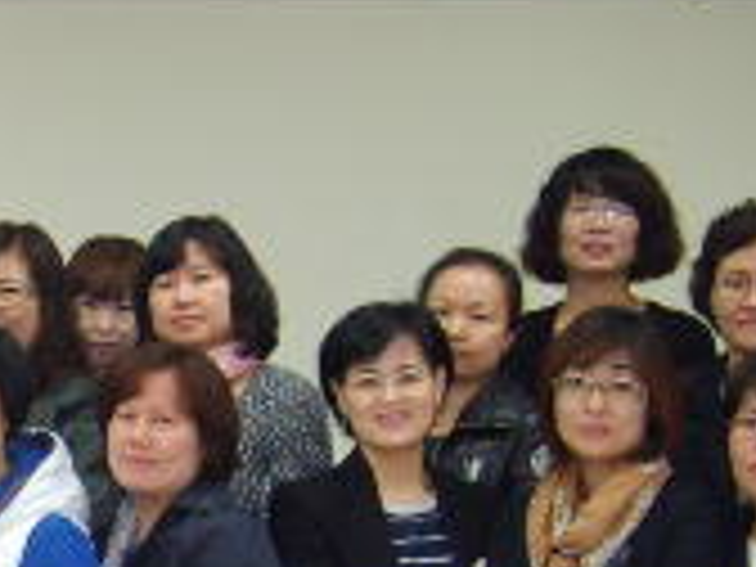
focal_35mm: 133
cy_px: 450
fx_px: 2905
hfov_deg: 14.2
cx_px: -225
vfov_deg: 11.1
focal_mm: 5.8
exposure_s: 1/45
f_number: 2.8
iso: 126
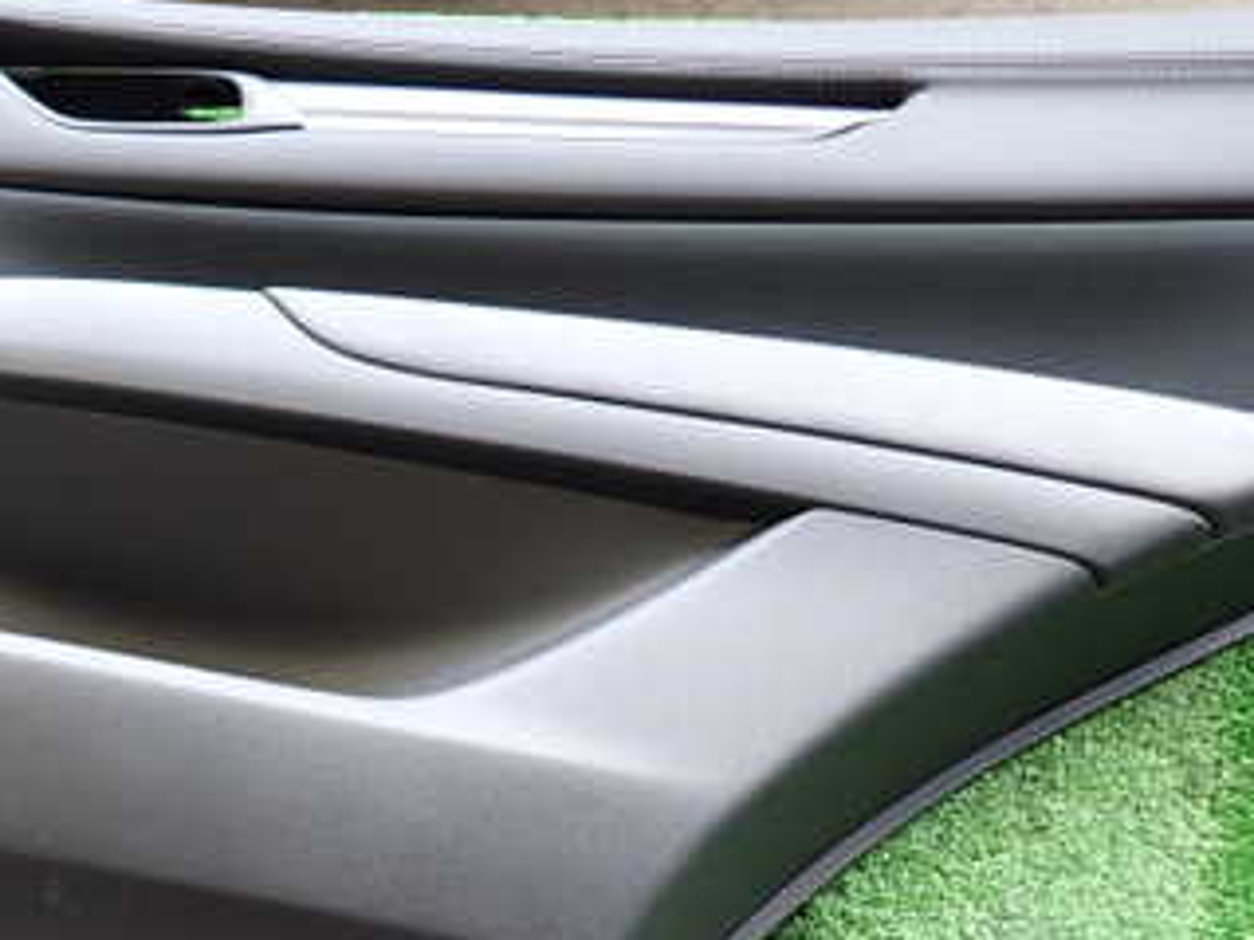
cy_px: 763
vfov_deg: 30.1
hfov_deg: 38.2
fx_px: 1702
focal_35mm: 47
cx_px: 169
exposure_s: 1/60
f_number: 2
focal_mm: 4.5
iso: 200
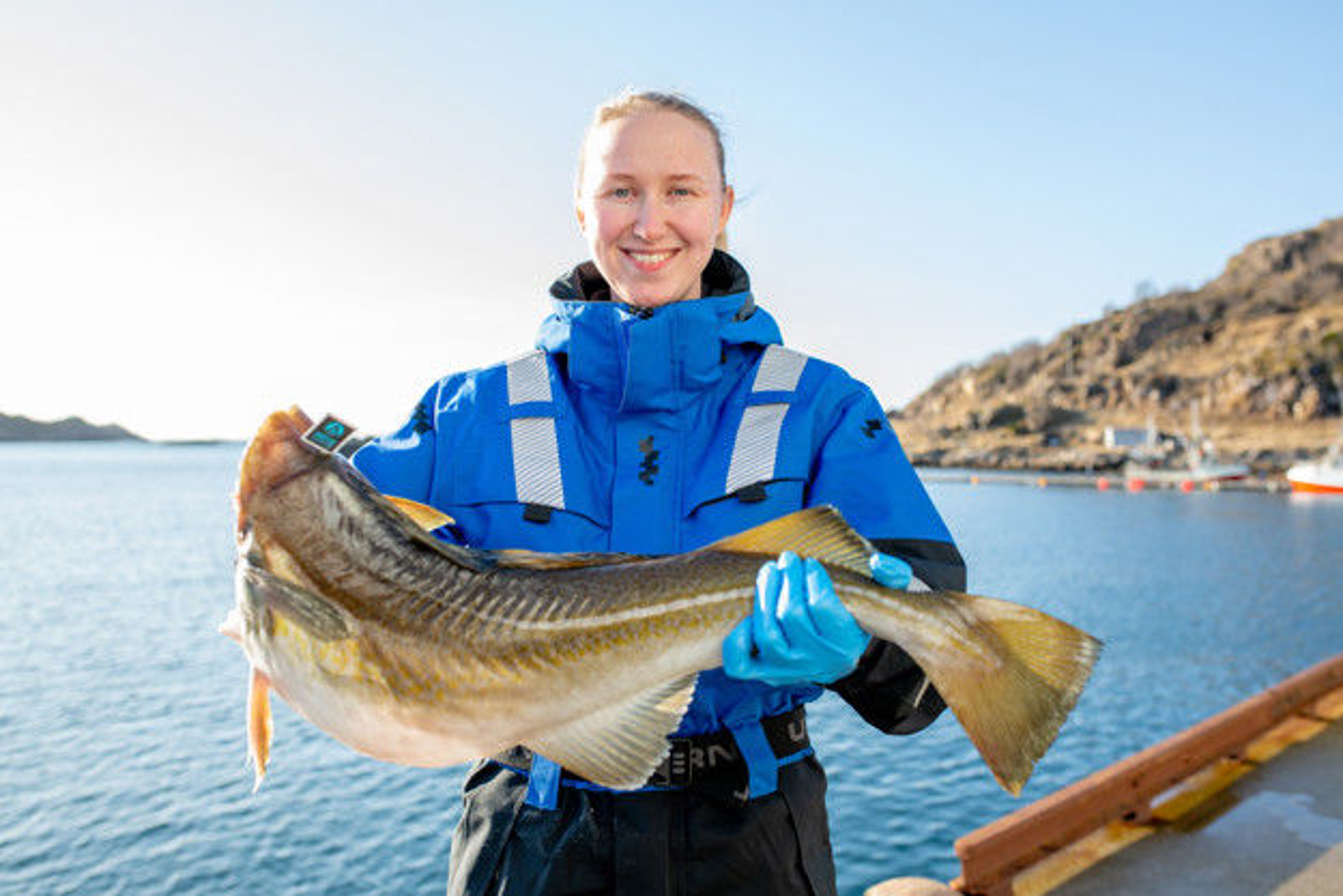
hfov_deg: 54.4
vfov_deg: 37.9
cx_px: 672
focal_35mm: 35
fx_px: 1306
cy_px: 448
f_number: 5
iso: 100
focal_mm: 35
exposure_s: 1/200
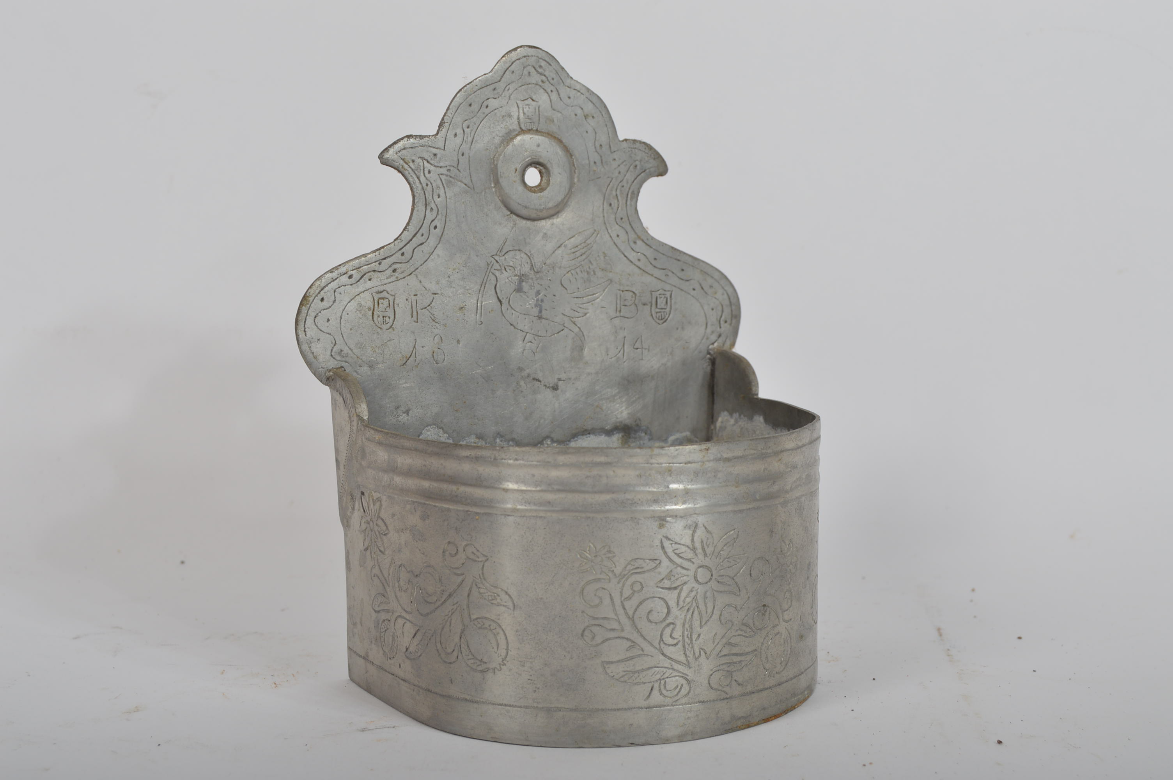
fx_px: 1856
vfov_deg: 23.7
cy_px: 390
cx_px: 586
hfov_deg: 35.1
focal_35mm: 57
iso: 100
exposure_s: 1/160
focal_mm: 38
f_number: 9
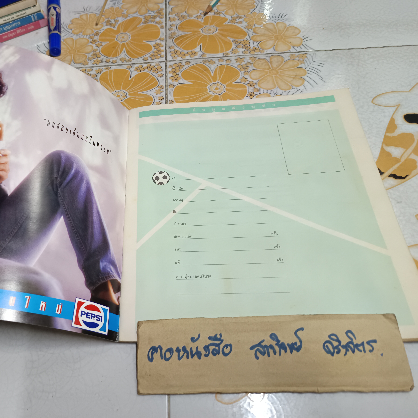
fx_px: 396
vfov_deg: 55.6
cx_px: 133
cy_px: 205
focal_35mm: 29
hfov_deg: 54.3
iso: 1099
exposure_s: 1/33.3
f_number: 1.7
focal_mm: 5.31
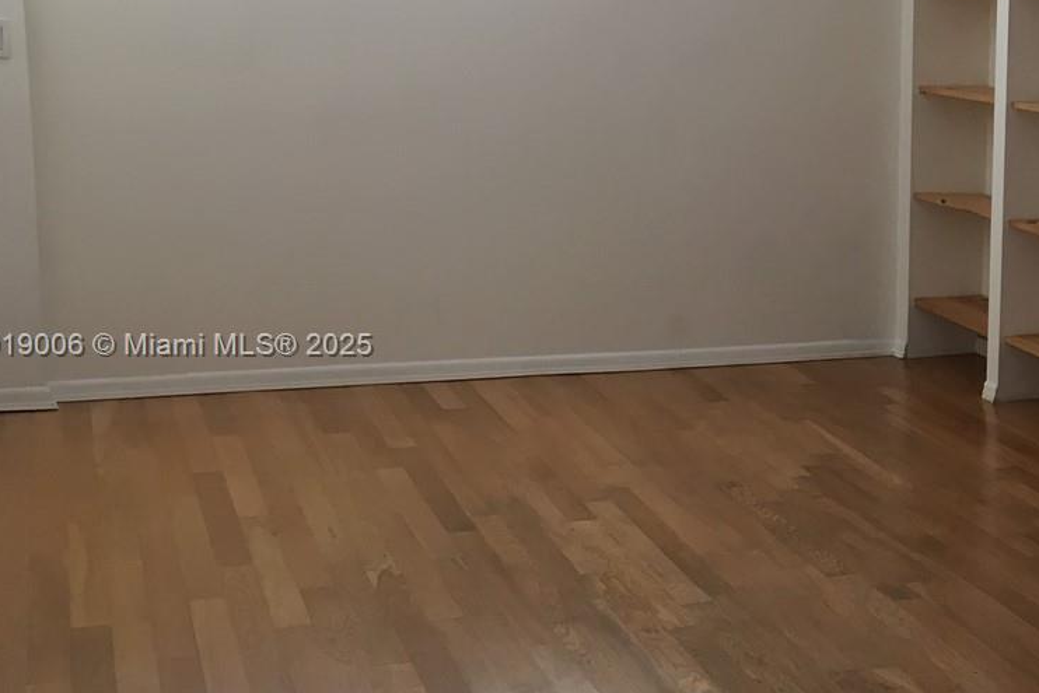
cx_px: 1045
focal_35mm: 65
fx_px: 1876
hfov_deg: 28.9
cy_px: 347
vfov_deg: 20.9
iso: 50
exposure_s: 1/30
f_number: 2.2
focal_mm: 4.15
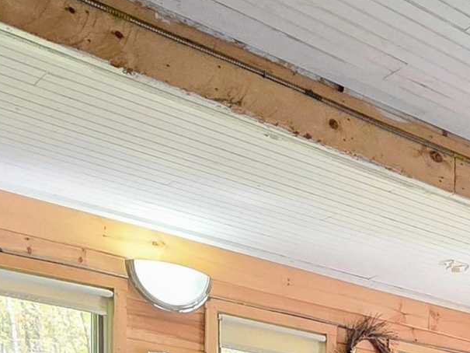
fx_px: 896
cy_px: 604
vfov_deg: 18.3
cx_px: 599
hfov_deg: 25.6
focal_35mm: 66
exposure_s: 1/120
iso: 320
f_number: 1.9
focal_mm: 2.2
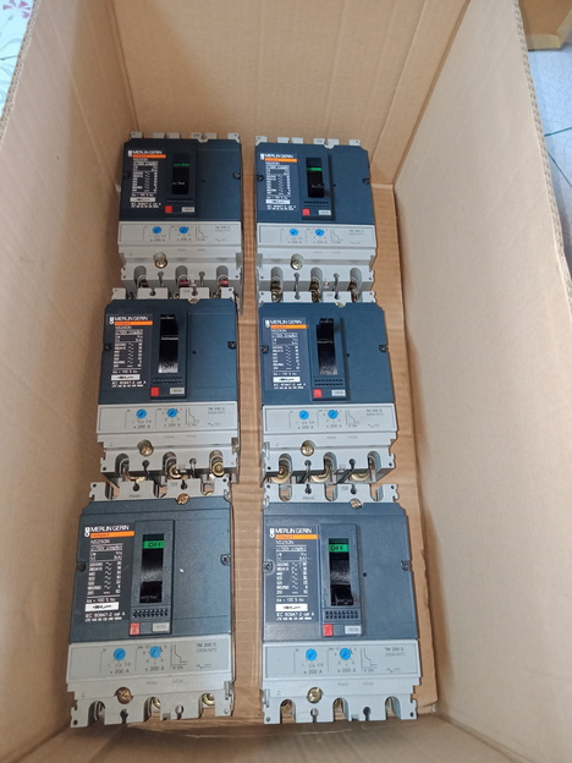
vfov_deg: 63.4
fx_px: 617
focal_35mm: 28
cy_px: 382
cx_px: 286
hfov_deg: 49.7
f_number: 2.2
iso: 1413
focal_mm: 3.37
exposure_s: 1/25
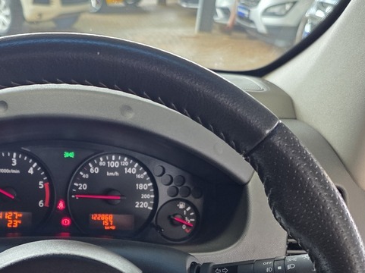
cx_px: 71
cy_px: 243
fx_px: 516
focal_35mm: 49
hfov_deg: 37.5
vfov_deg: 28.6
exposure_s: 1/100
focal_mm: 6.25
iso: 125
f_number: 1.7
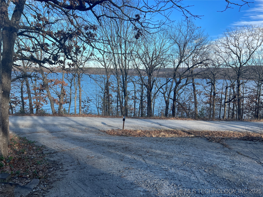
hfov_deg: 67.3
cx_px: 132
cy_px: 98
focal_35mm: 26
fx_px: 198
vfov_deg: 53.1
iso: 50
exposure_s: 1/1511
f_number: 1.5
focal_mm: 5.7
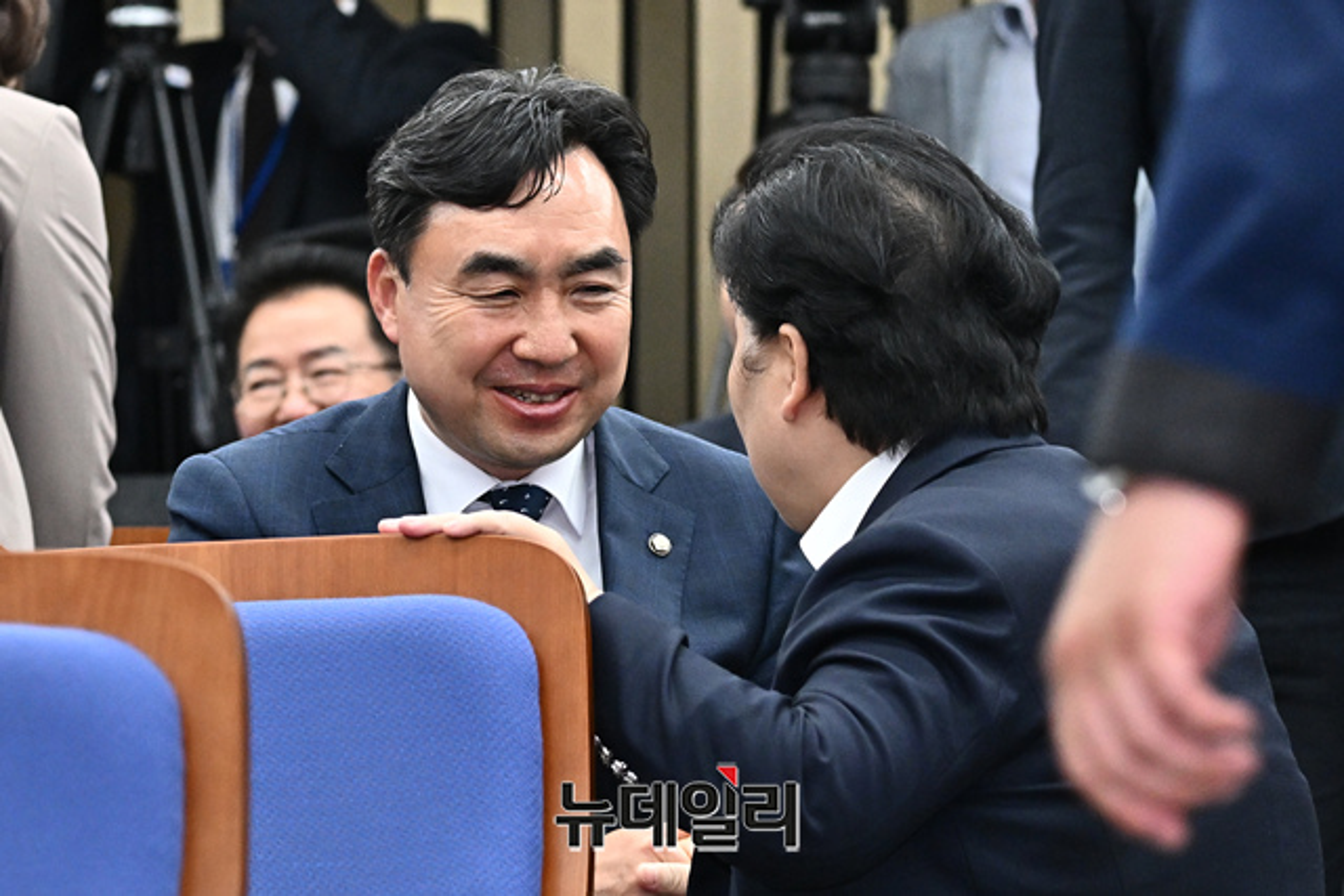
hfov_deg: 16.4
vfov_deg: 11.0
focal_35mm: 125
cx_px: 672
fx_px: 4667
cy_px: 448
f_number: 5.6
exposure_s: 1/250
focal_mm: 125
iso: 2500
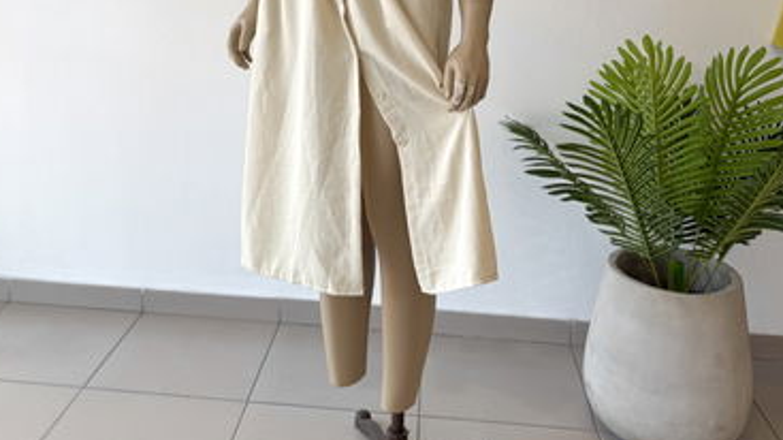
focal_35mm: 38
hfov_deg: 52.8
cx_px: 361
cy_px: 16
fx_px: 789
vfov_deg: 29.4
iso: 64
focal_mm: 6.76
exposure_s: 1/140
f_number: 1.78
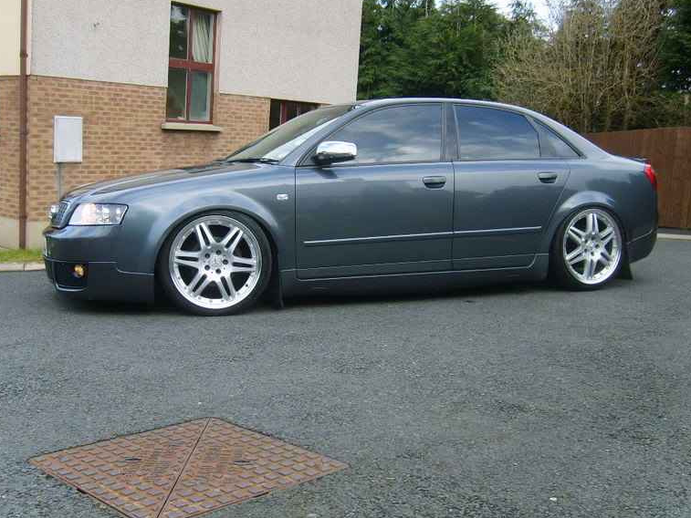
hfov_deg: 50.1
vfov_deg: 38.7
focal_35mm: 37
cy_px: 253
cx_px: 344
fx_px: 739
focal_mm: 5.8
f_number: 2.8
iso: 50
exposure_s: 1/180
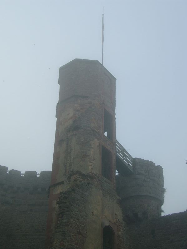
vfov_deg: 38.2
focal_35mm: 50
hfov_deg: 29.1
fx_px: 360
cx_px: 94
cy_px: 124
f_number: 4
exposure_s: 1/499
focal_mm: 10.4
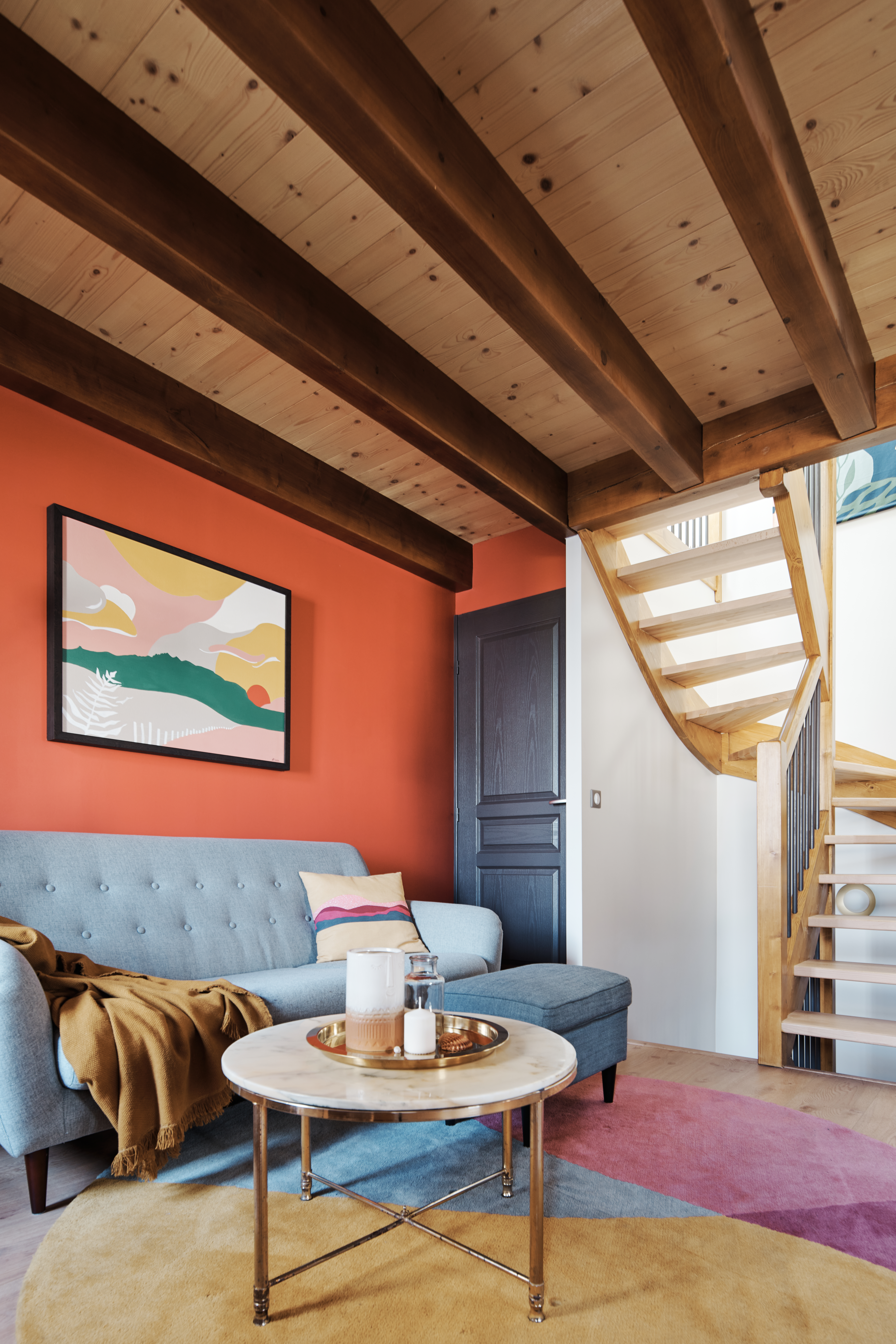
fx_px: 709
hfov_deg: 64.6
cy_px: 672
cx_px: 448
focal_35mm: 19
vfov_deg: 86.9
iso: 100
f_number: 8
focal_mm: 19
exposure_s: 1
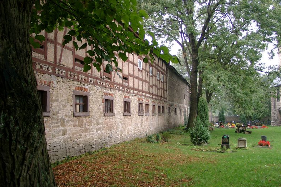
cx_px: 141
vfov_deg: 36.8
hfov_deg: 53.1
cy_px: 86
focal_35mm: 36
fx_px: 281
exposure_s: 1/63.3
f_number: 2
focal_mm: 7.13
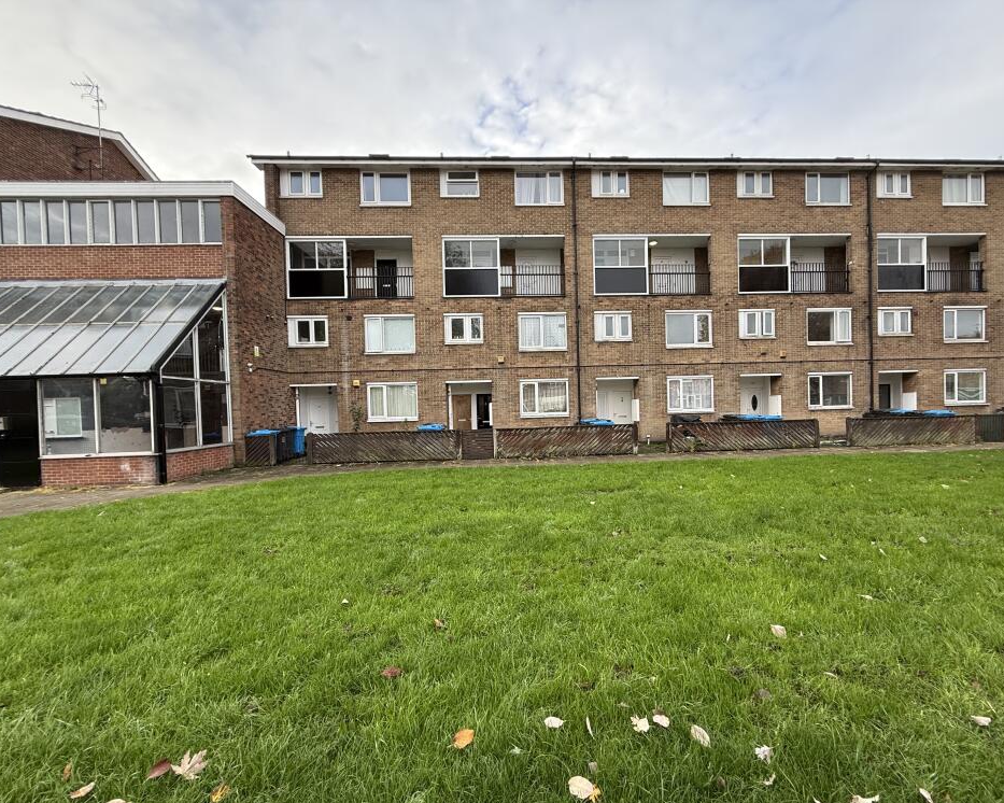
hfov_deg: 96.7
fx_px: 446
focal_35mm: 15
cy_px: 412
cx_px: 528
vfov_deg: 84.0
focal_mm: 2.22
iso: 50
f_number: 2.2
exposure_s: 1/134
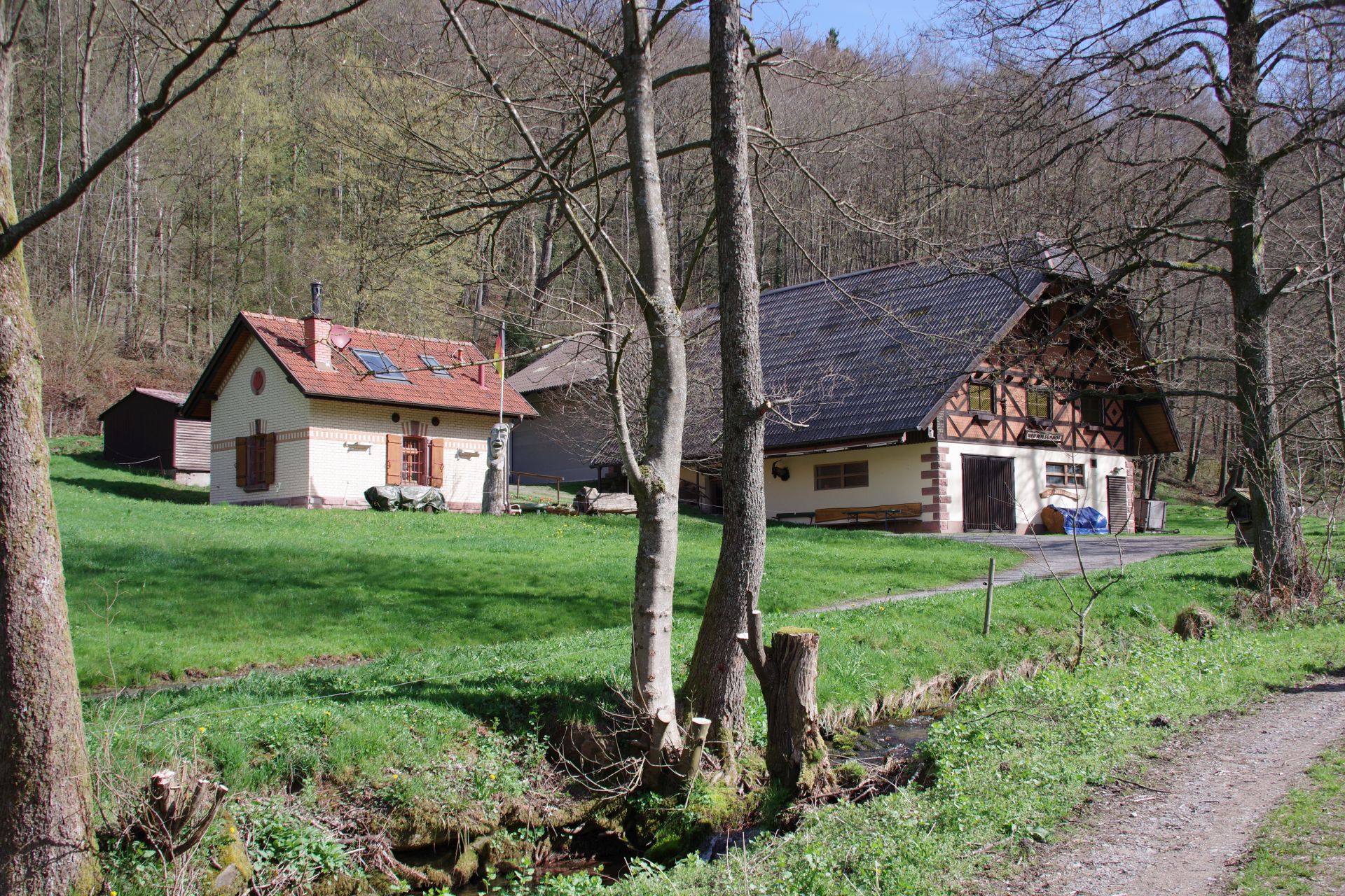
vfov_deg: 31.9
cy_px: 448
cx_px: 672
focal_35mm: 42
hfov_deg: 46.4
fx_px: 1569
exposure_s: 1/250
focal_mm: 28
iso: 200
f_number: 5.6
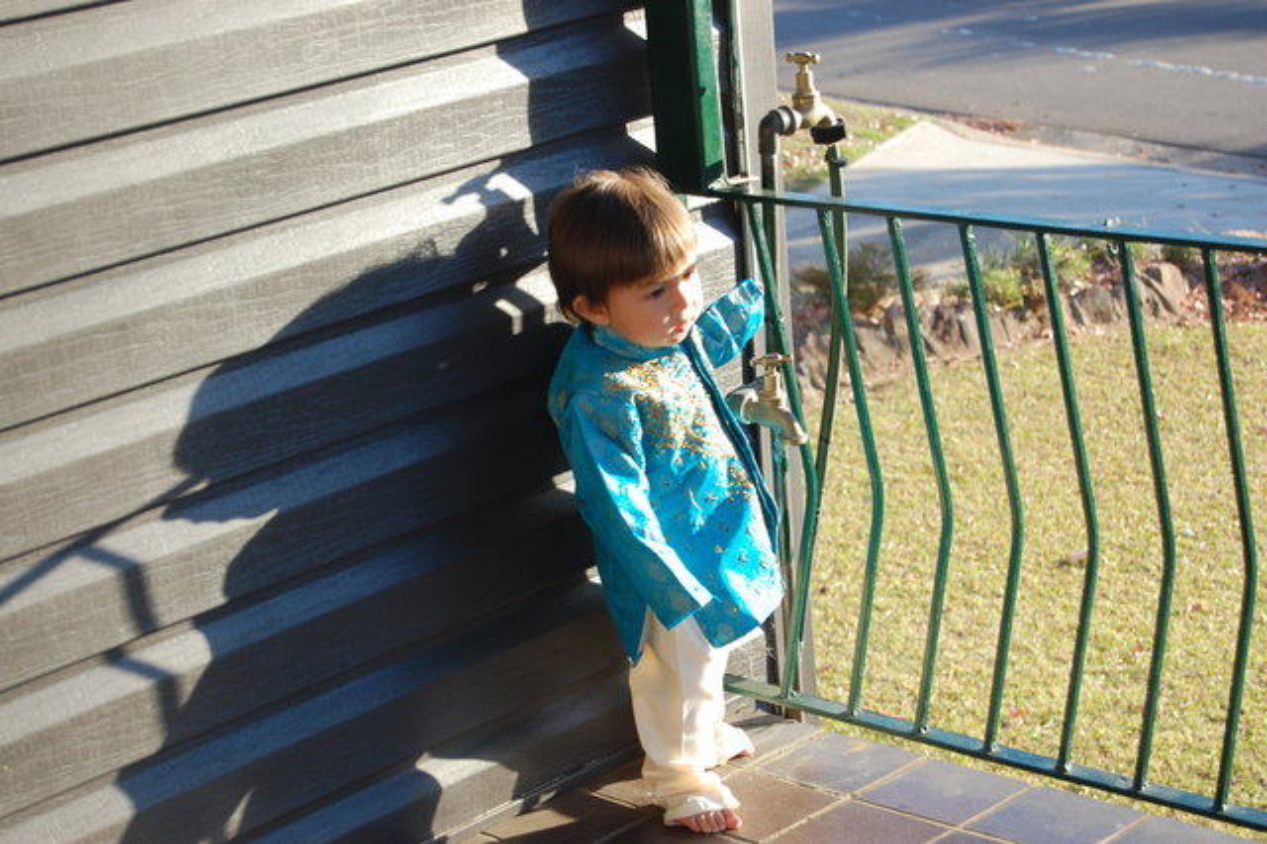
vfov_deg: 16.5
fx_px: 2902
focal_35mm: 82
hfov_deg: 24.6
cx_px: 634
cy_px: 422
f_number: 5.6
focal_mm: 55
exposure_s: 1/125
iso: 250
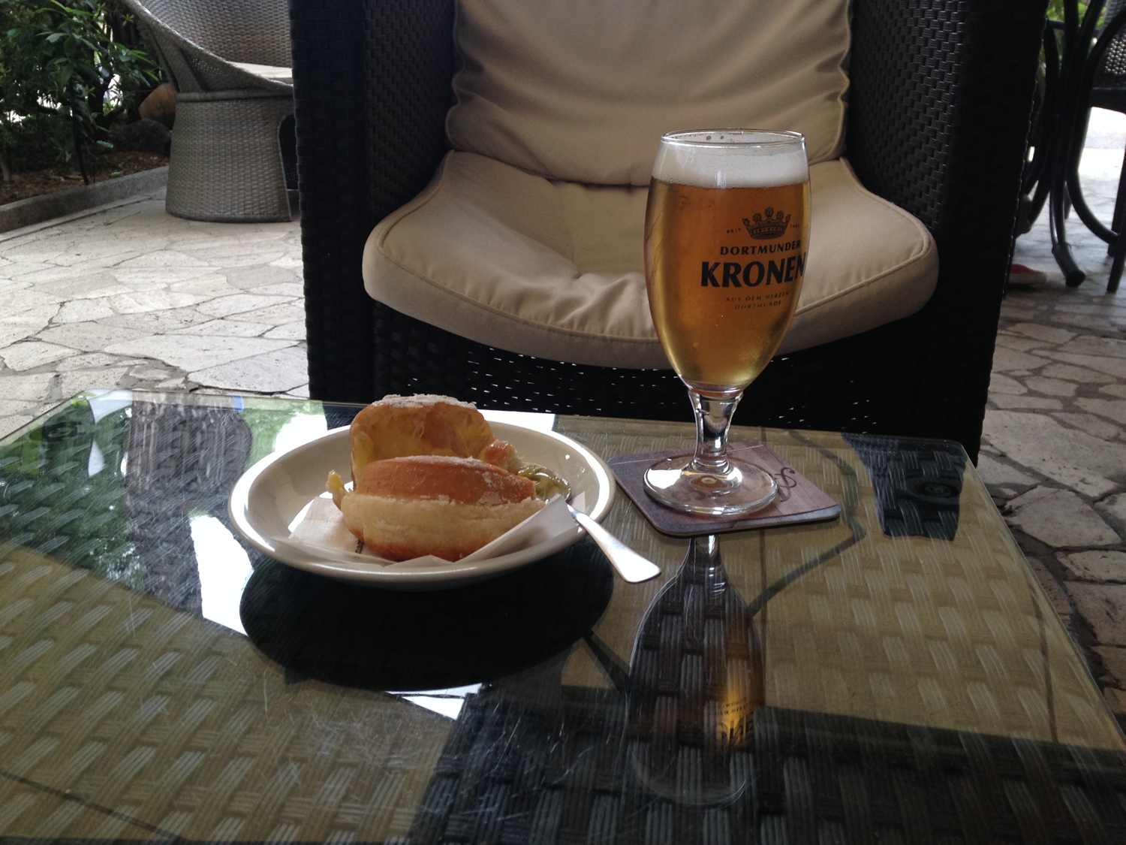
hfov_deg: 55.4
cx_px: 563
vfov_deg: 42.9
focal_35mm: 33
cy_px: 422
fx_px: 1073
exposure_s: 1/120
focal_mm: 4.12
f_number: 2.4
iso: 80
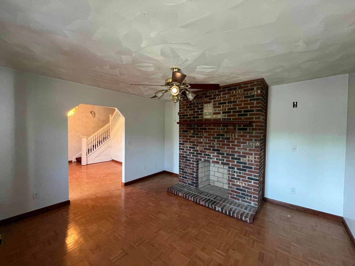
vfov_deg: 89.9
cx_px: 178
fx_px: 133
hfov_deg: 106.2
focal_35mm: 13
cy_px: 133
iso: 320
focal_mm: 1.57
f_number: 1.8
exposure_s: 1/60
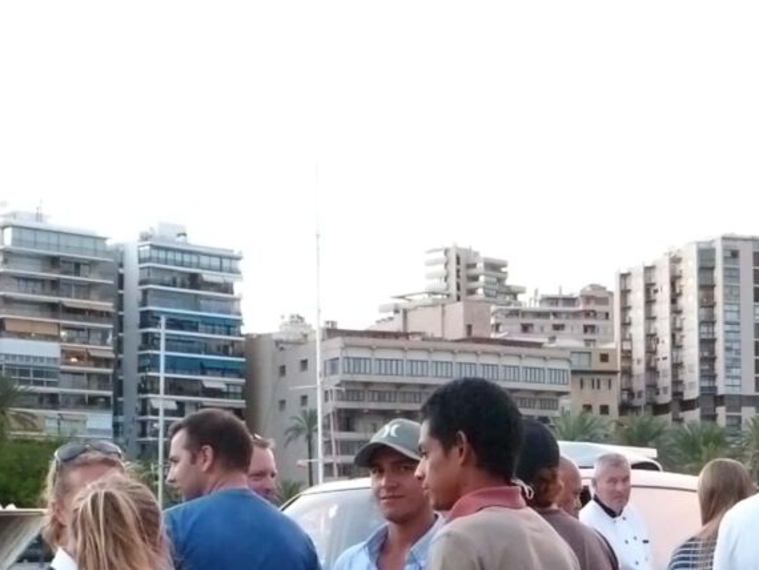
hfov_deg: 24.6
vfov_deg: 18.5
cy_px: 458
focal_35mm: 79
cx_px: 518
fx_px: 1733
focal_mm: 7.8
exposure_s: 1/80
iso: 1600
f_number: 3.2
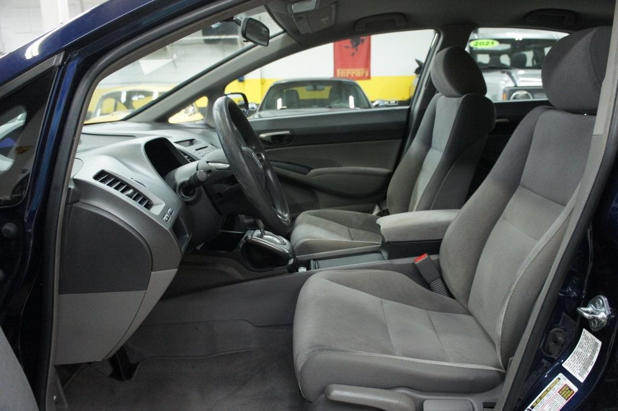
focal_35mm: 27
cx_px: 309
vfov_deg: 47.9
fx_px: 463
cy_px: 206
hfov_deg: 67.4
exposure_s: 1/60
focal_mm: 18
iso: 1600
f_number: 3.5
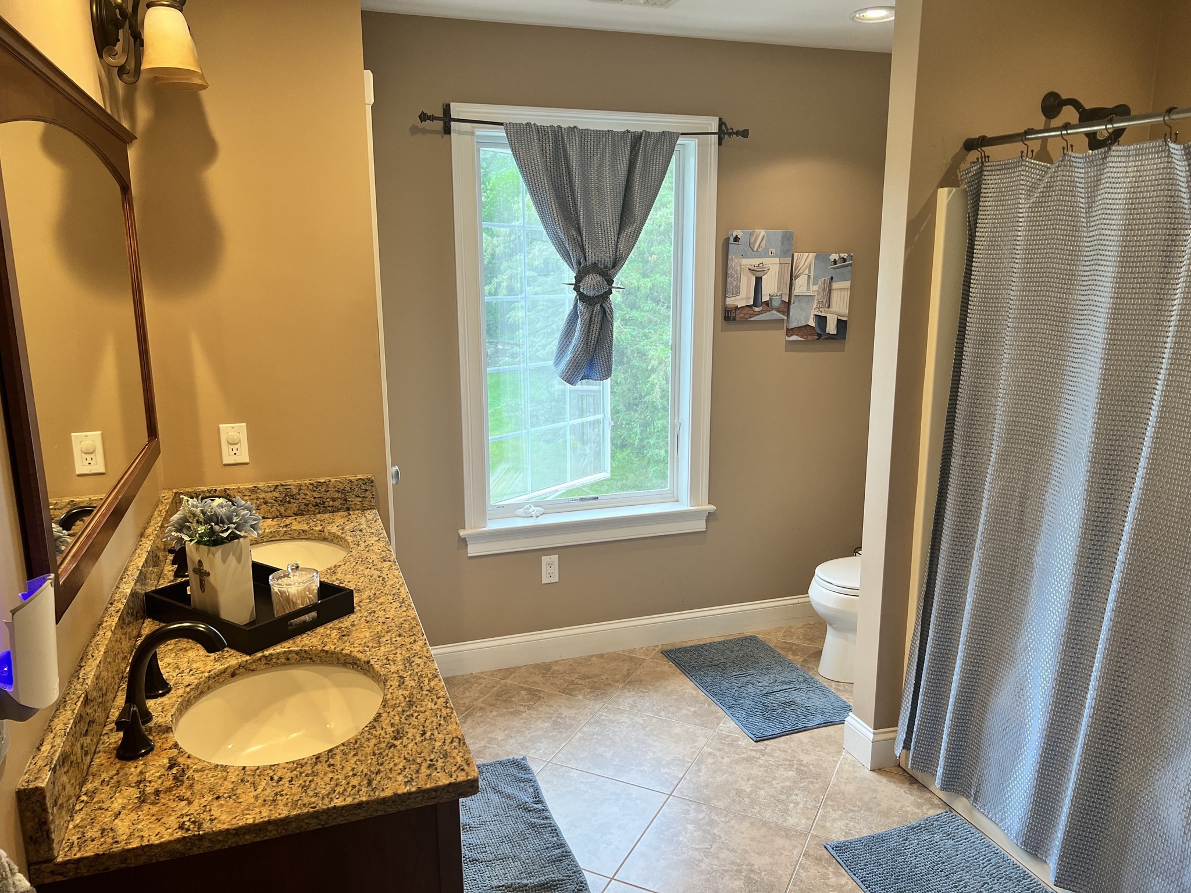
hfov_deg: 67.3
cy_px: 446
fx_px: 895
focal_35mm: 26
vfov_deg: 53.1
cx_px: 596
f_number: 1.5
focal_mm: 5.7
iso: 100
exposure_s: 1/120
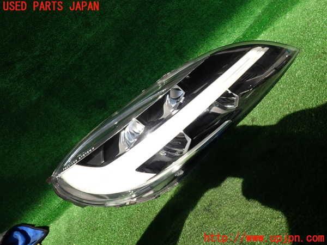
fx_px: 236
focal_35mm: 25
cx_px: 164
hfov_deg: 69.4
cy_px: 122
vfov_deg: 54.9
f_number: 8
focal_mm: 4.5
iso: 100
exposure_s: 1/125
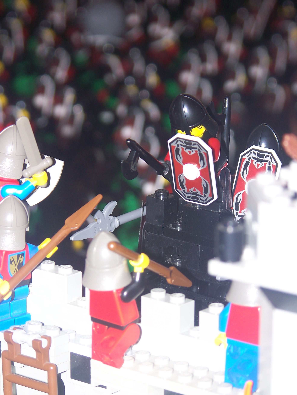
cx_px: 125
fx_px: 2448
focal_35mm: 214
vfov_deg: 9.2
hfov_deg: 6.9
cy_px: 185
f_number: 3.6
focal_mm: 29.3
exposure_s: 1/50
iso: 64
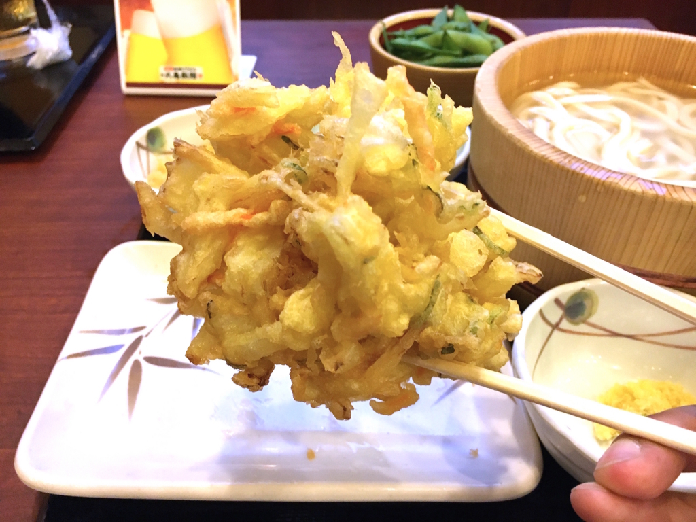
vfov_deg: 48.2
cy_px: 261
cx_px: 348
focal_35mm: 29
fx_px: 583
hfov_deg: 61.7
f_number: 2.2
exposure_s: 1/30
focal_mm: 4.15
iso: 125
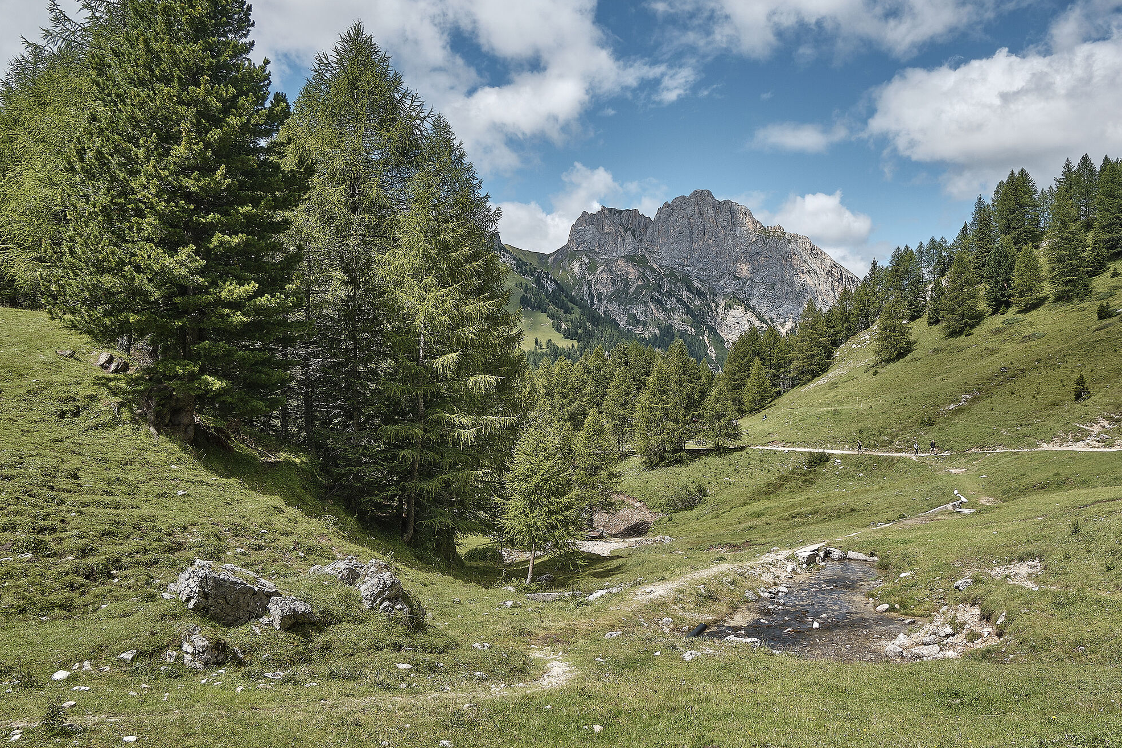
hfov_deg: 64.8
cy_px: 325
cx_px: 676
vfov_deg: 46.3
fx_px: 873
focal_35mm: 28
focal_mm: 15
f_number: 11
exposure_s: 1/160
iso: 160
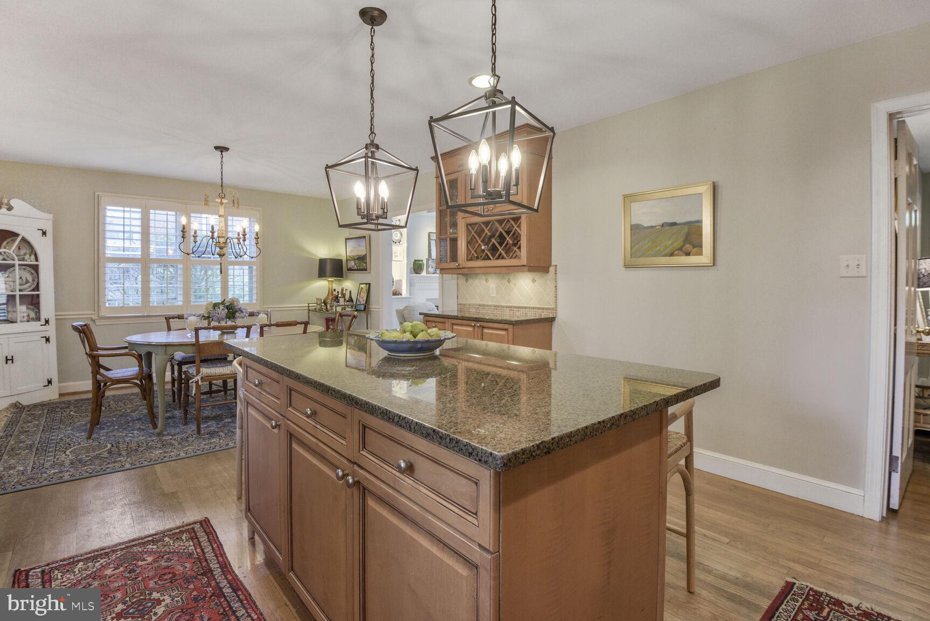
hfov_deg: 96.7
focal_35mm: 16
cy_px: 310
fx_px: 413
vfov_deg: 73.8
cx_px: 465
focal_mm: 16
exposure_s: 1/4
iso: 400
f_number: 8
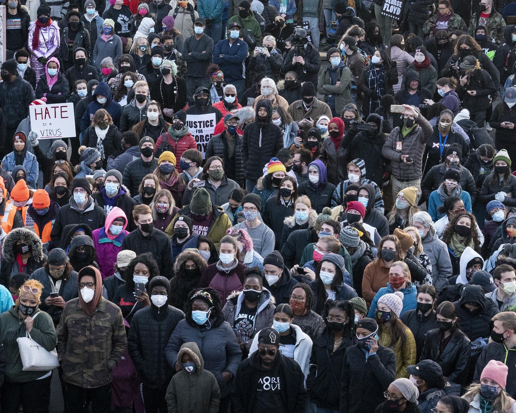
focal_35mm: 122
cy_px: 108
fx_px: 1863
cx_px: 157
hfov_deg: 15.7
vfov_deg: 12.6
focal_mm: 49
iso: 5000
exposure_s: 1/250
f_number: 8
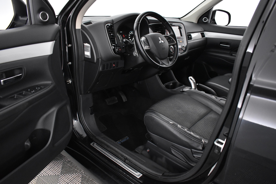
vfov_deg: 47.9
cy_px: 92
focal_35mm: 27
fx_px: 207
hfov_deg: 67.4
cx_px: 138
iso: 3200
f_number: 3.5
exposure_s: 1/50
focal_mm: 18
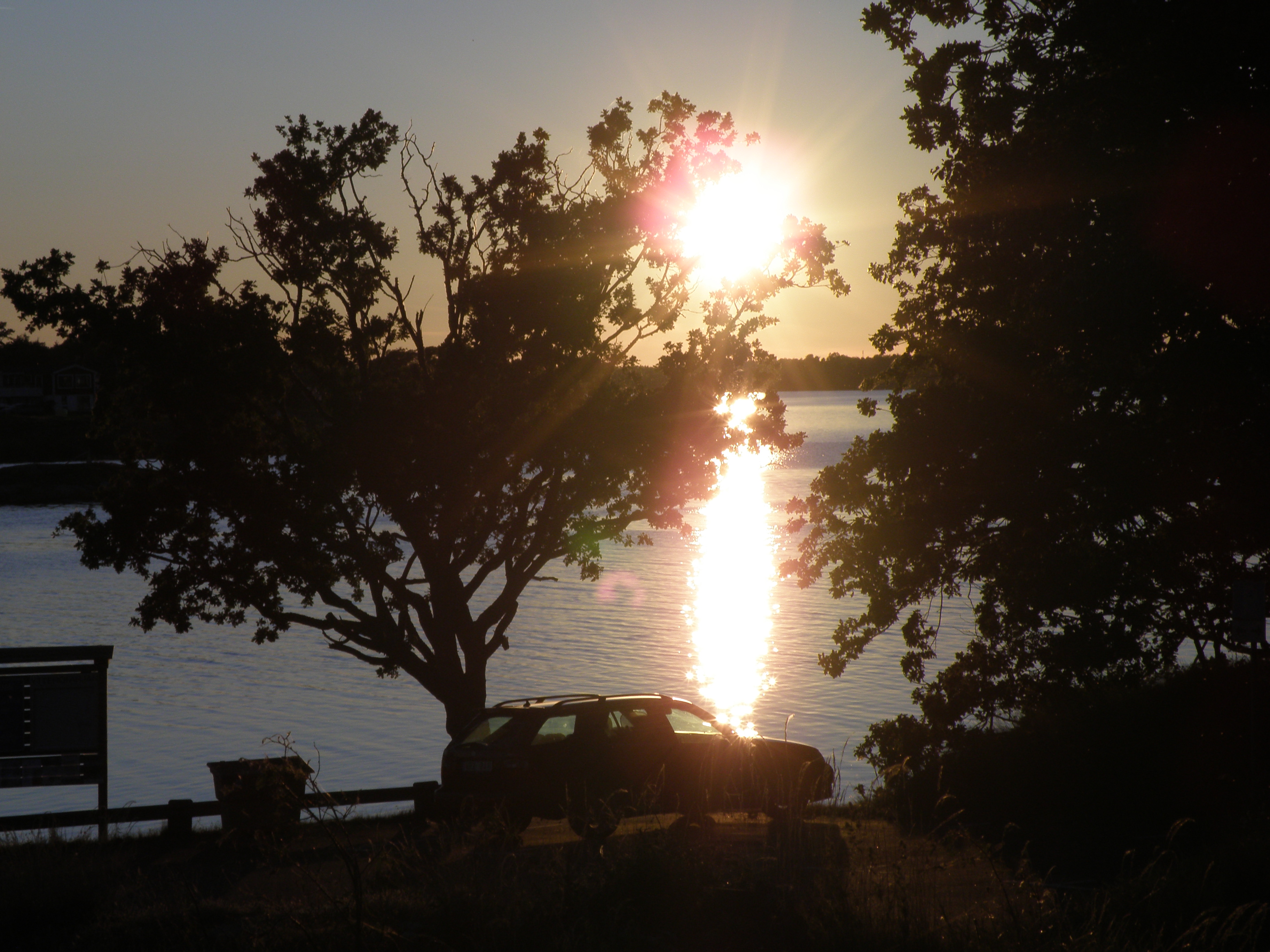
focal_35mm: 109
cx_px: 635
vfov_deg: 13.6
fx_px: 3999
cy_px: 476
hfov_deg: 18.0
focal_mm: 19.38
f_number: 5.6
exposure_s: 1/640
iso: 64
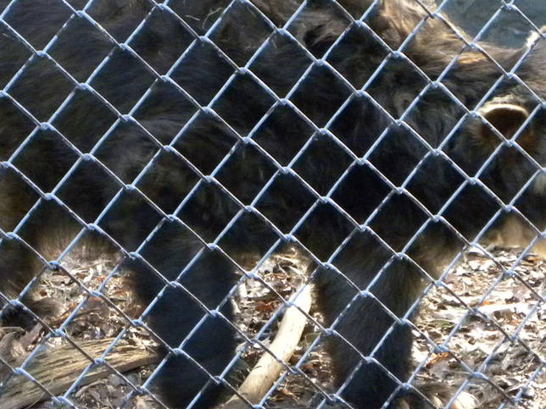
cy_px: 203
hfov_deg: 12.0
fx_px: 2587
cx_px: 197
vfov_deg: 9.1
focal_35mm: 164
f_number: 3.5
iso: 400
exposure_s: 1/54.6
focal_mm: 11.8
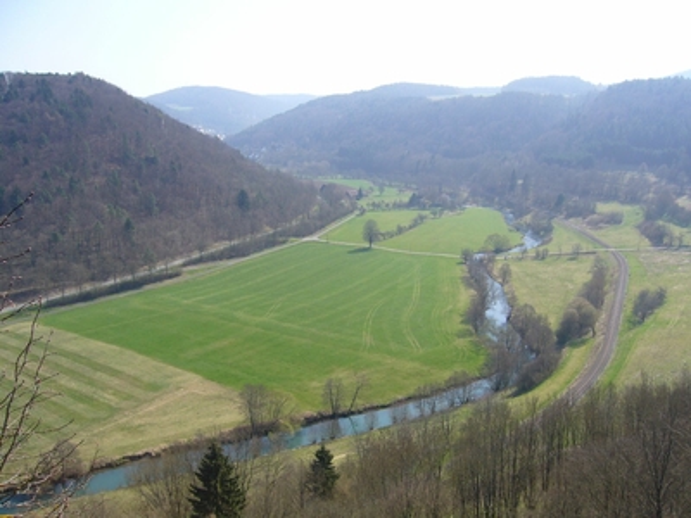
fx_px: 699
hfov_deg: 52.6
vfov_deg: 40.7
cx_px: 346
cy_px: 259
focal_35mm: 35
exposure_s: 1/160
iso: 80
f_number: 5.6
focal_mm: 5.8
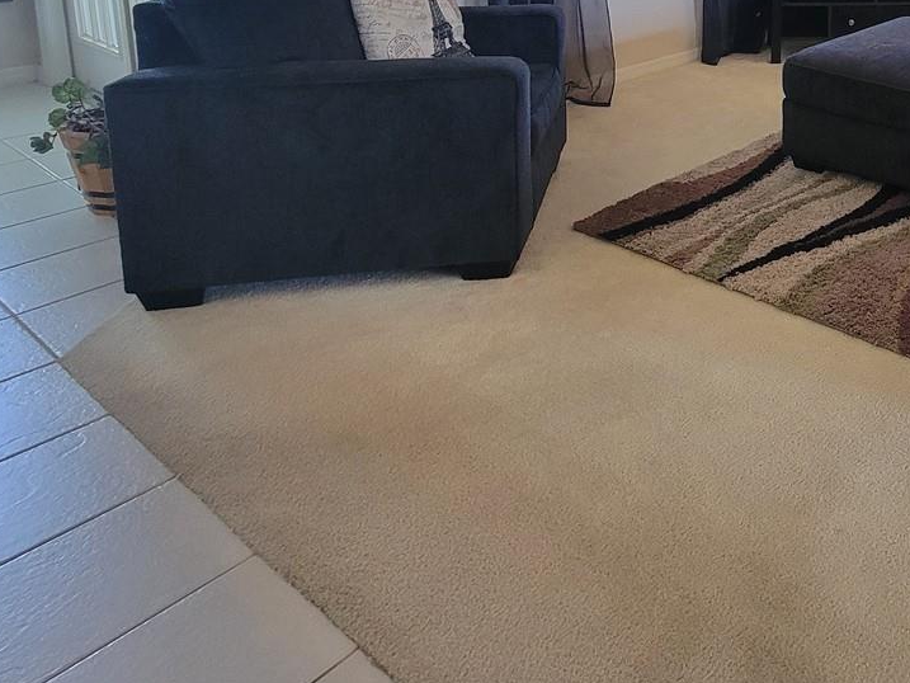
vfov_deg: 41.0
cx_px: 937
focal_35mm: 29
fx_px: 762
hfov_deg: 48.9
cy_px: -24
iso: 320
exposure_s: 1/60
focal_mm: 2.2
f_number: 2.2
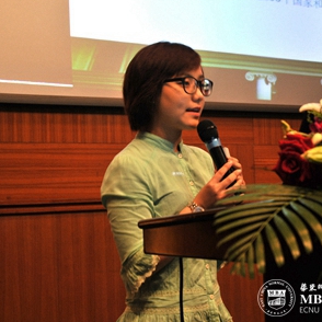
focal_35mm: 78
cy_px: 160
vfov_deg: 22.2
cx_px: 163
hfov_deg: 22.2
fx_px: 821
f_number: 4.2
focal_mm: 40
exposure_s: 1/15
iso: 400
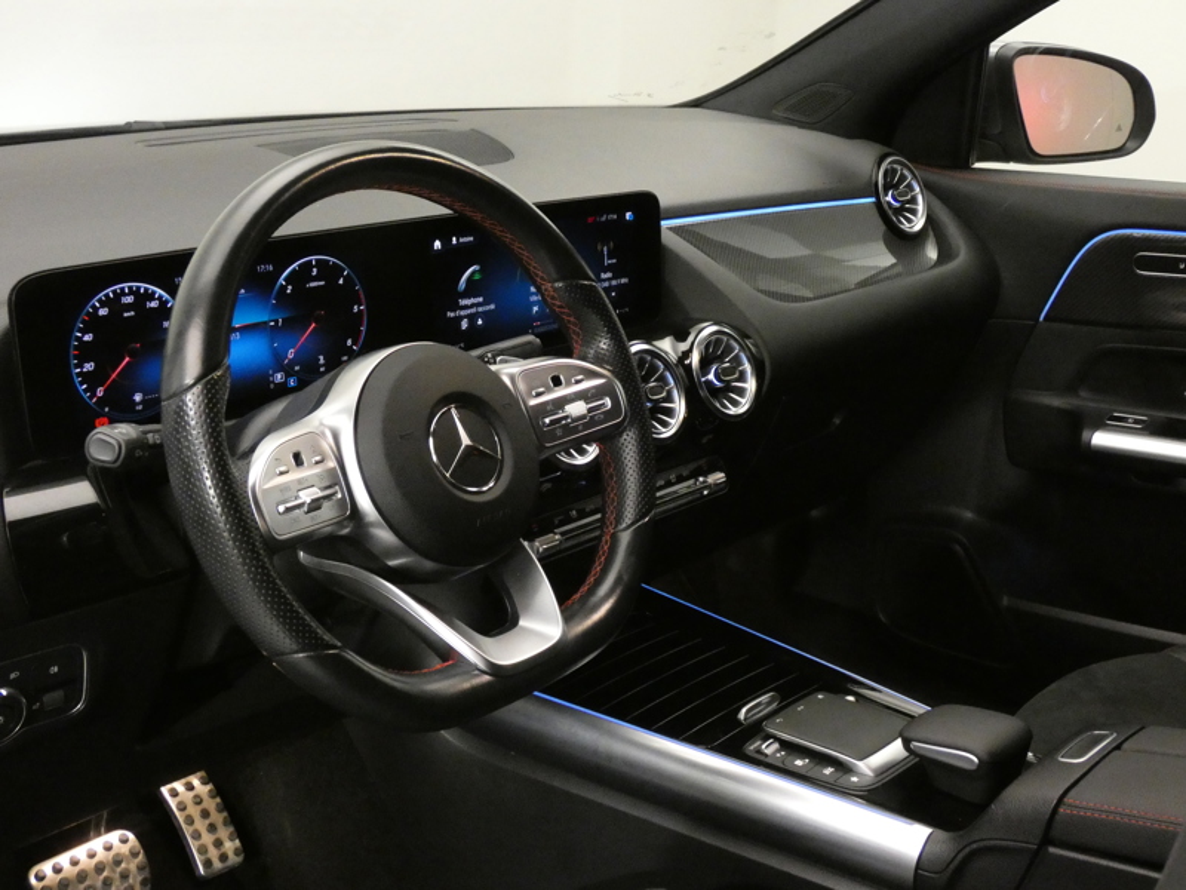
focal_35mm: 46
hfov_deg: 41.2
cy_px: 445
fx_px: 1576
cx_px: 593
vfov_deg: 31.5
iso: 1600
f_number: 3.8
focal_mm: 8.2
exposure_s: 1/20
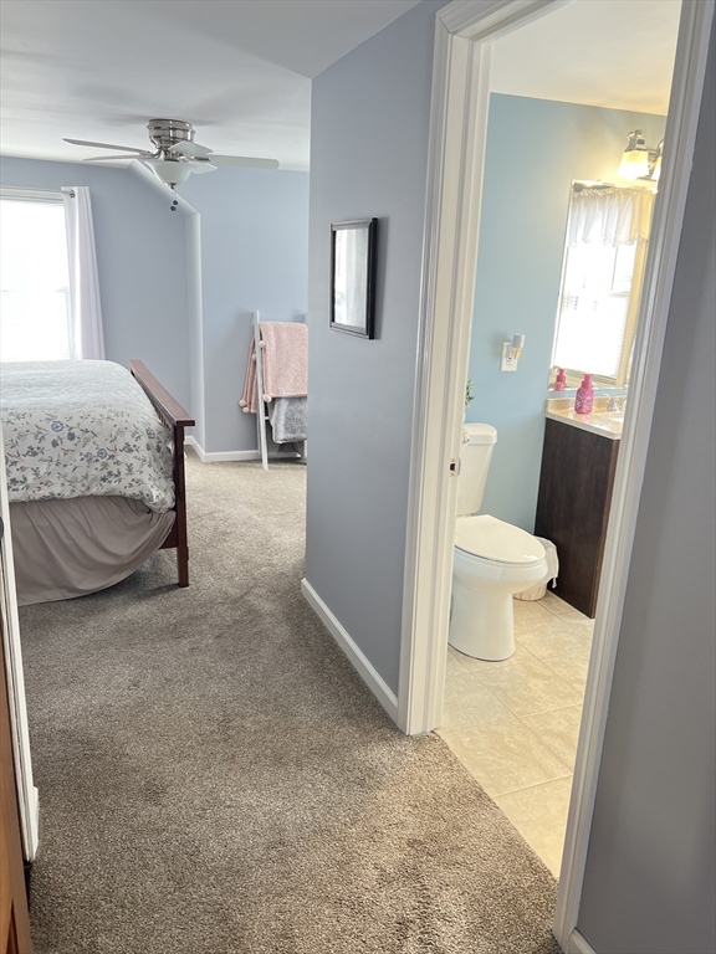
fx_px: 717
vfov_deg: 67.3
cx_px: 358
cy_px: 477
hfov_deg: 53.1
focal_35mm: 26
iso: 80
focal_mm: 5.7
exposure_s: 1/60
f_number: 1.5
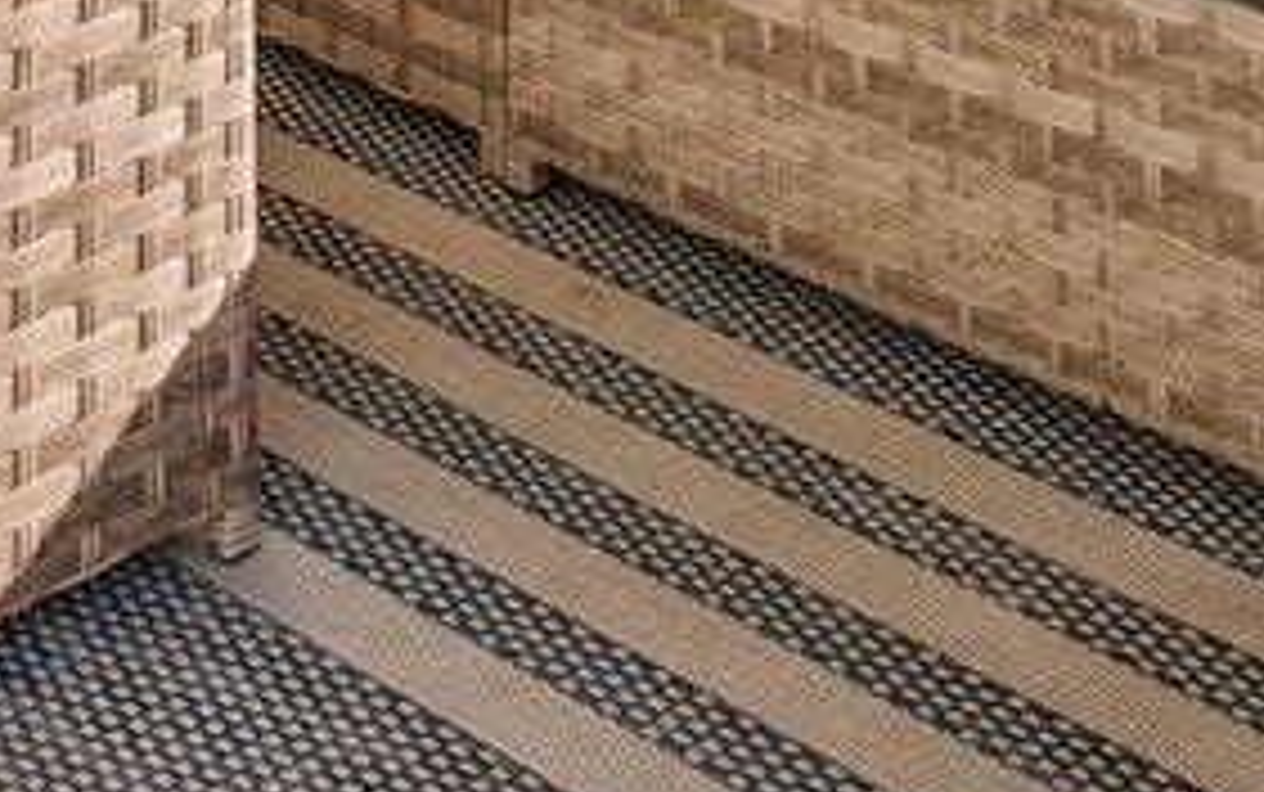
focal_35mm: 104
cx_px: 621
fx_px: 3585
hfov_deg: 20.0
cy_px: -1555
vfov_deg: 9.8
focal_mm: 14
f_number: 8
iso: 400
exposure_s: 1/160
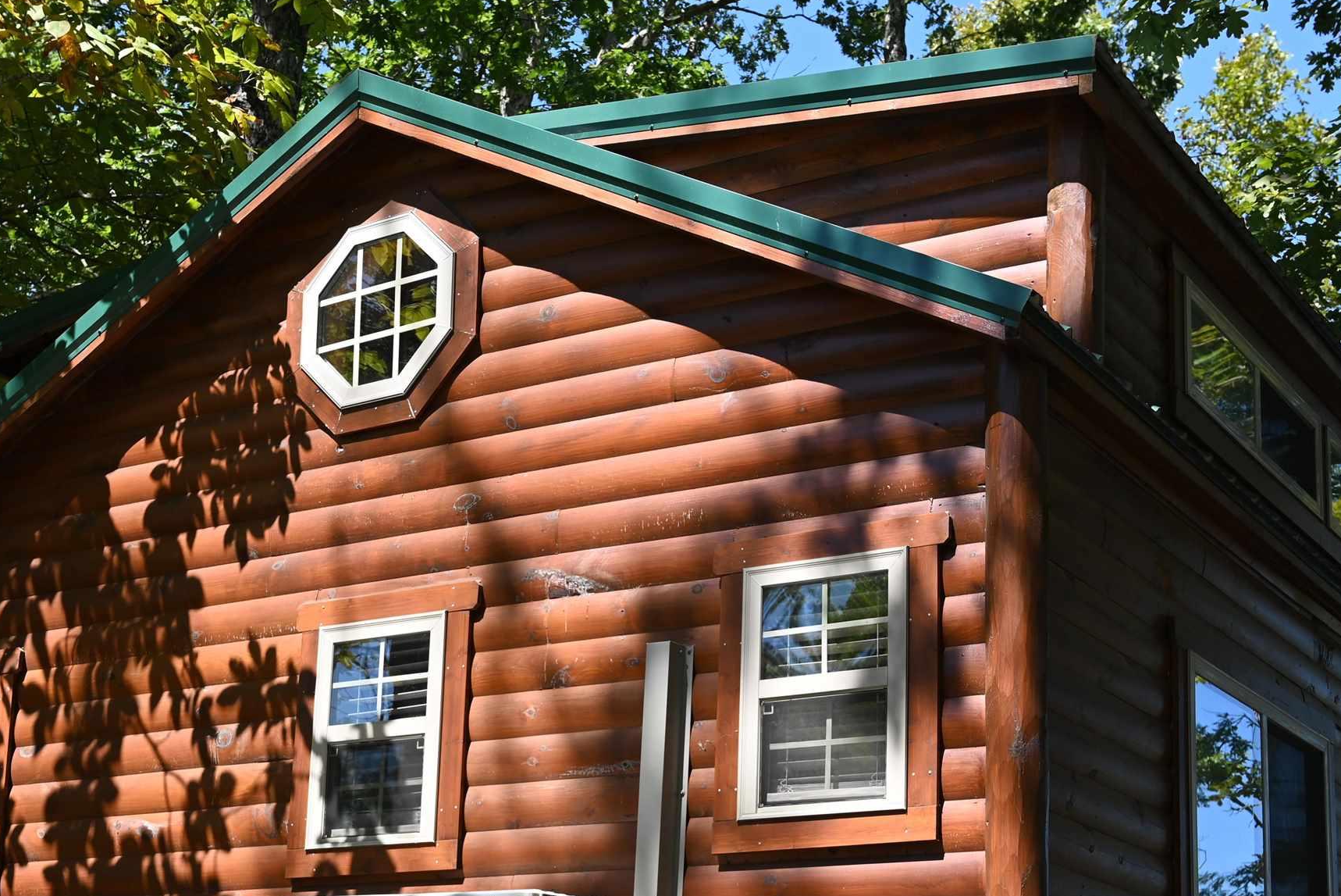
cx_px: 577
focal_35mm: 59
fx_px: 2199
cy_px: 727
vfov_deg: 22.7
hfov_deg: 33.9
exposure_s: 1/250
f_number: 5.6
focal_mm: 33
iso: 125
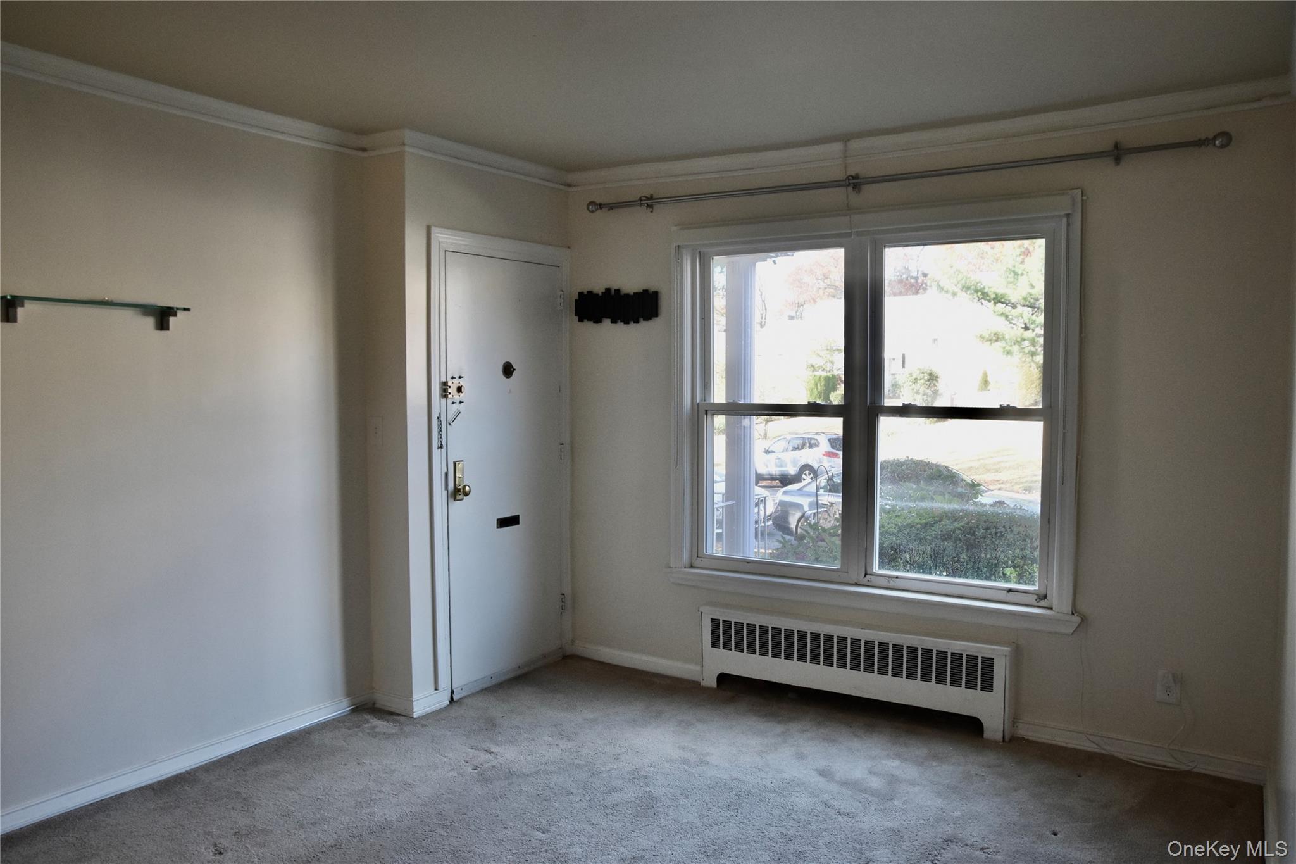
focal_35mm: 26
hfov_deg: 70.4
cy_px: 432
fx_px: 918
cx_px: 648
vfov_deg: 50.4
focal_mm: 17
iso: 800
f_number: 5
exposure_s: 1/100
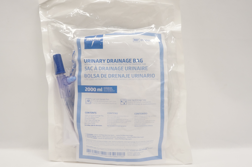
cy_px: 75
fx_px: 238
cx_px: 114
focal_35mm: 34
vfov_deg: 38.8
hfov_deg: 55.7
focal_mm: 18
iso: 800
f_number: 6.3
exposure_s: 1/160
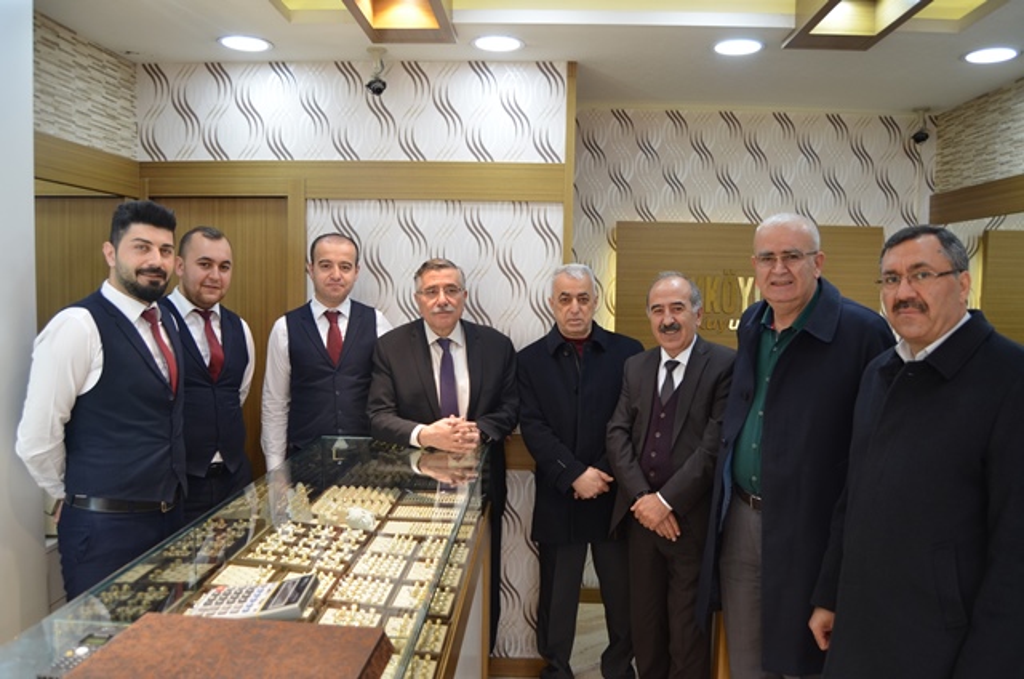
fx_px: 766
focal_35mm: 27
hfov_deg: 67.5
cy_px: 340
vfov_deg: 47.7
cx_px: 512
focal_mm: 18
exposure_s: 1/100
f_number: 5
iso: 400
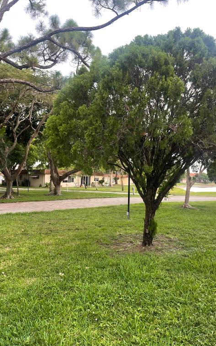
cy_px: 173
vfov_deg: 68.4
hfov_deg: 46.0
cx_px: 117
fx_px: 254
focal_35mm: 27
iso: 125
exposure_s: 1/118
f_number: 1.6
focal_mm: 5.1
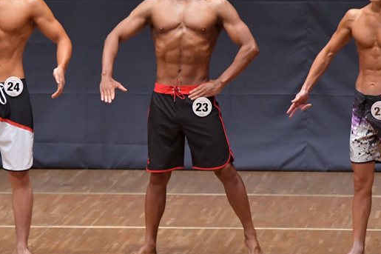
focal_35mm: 429
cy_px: 124
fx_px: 4539
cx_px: 239
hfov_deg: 4.8
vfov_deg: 3.2
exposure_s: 1/400
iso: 6400
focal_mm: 190
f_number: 5.6
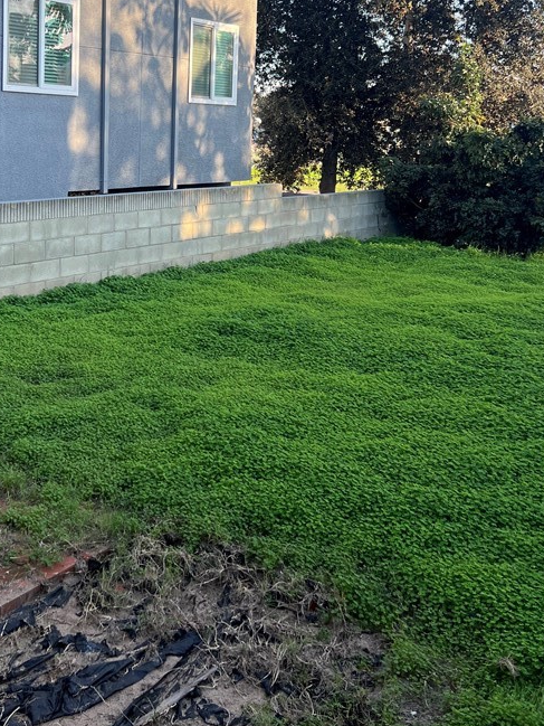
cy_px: 179
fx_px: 859
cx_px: 146
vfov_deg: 44.2
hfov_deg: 34.5
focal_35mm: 41
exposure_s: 1/696
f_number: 1.5
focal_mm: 5.7
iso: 50
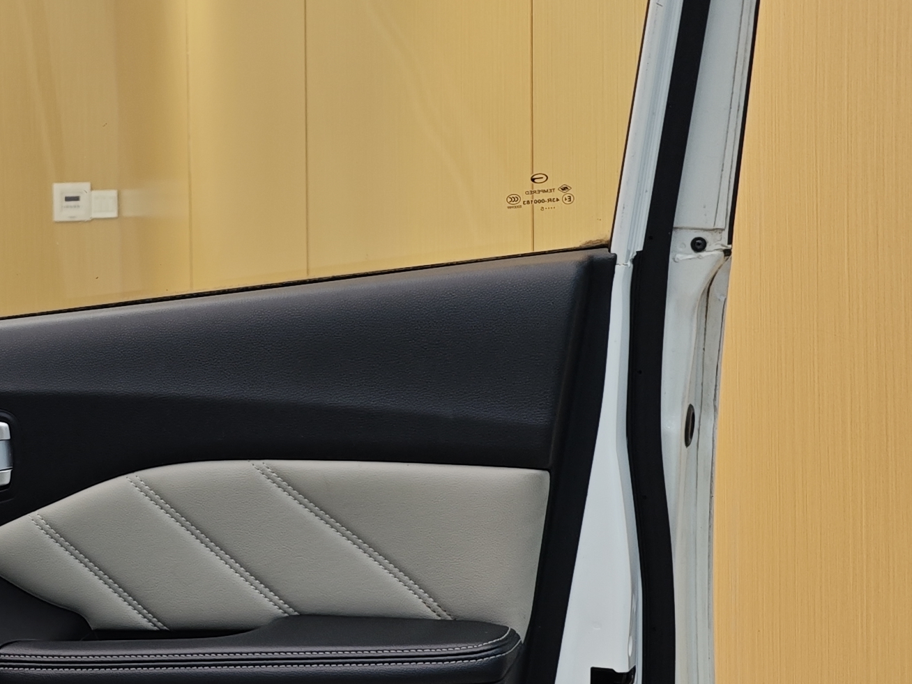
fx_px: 1897
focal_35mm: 72
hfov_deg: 24.8
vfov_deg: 20.4
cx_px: -139
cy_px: 420
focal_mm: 8.7
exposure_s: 1/100
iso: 50
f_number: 1.9
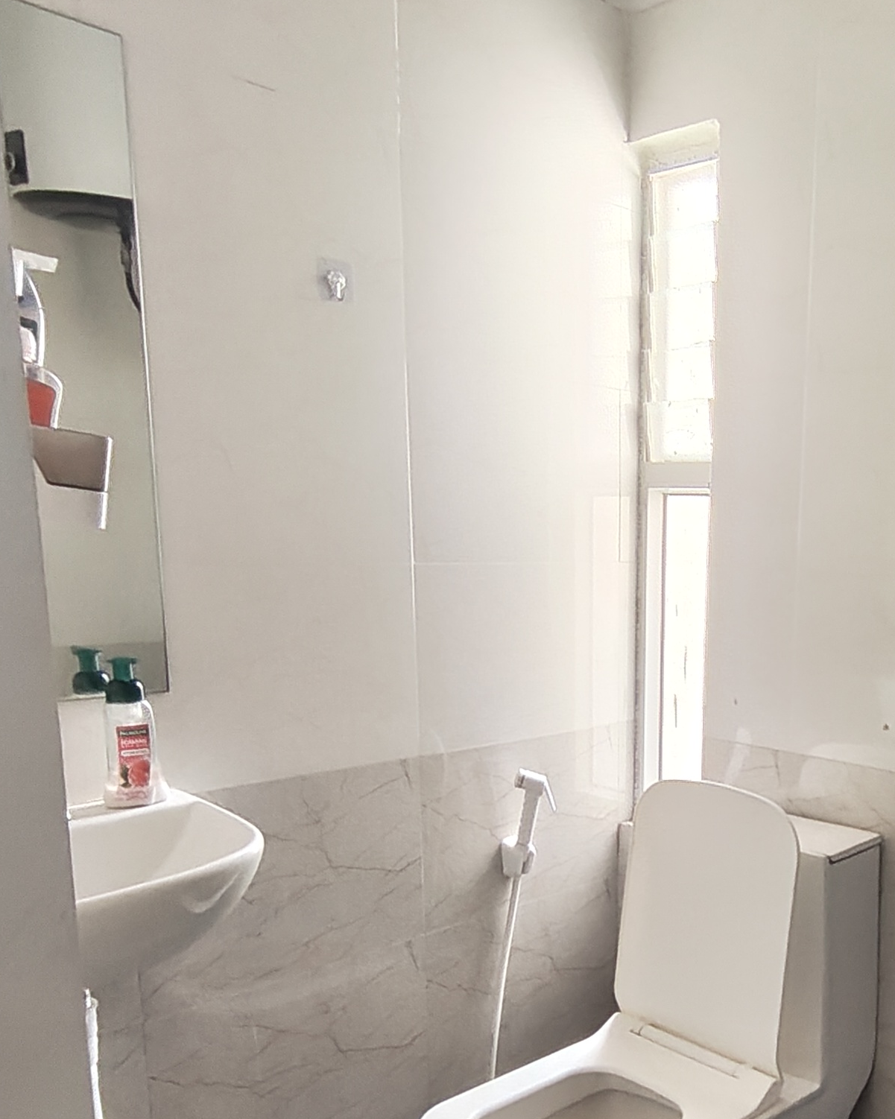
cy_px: 764
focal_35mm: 32
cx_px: 717
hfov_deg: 43.6
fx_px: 1060
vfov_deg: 54.3
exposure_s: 1/50
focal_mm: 1.64
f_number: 2.2
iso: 659
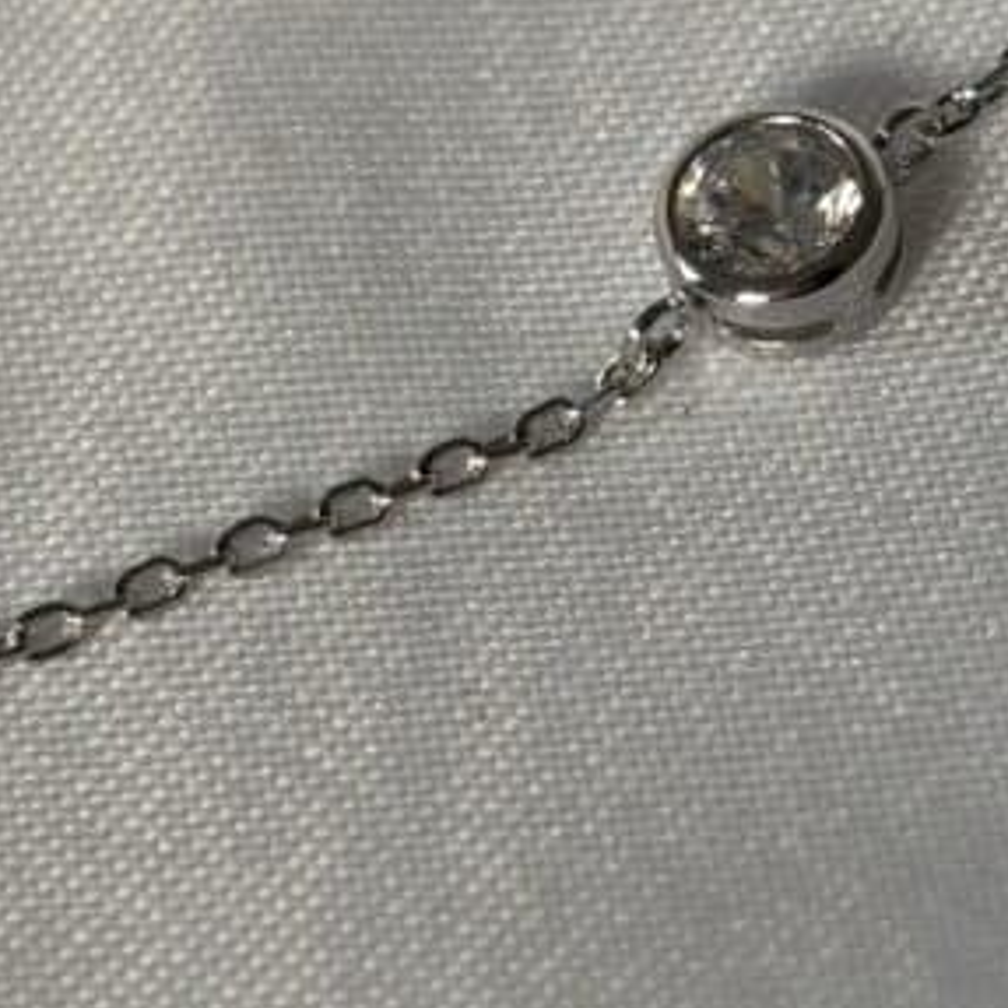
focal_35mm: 164
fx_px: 5403
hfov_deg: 10.6
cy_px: 190
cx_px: 741
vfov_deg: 10.6
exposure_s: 1/151
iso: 32
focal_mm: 5.96
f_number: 1.6
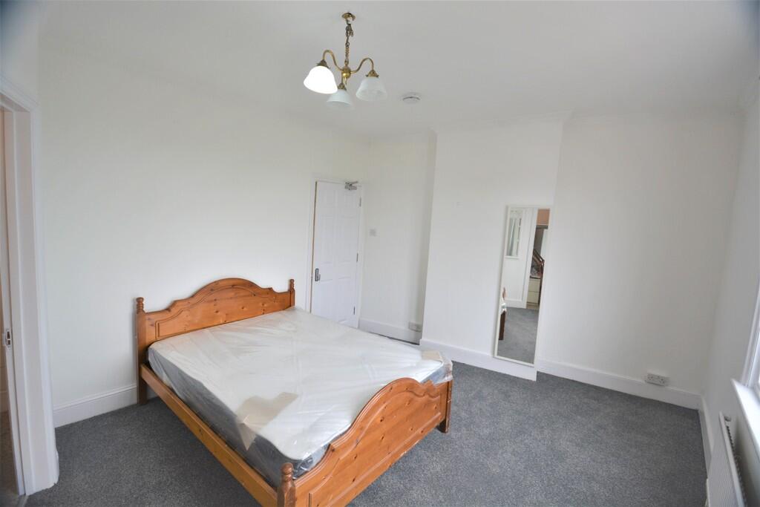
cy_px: 254
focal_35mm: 15
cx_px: 380
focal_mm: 10
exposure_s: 1/100
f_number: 5
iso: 400
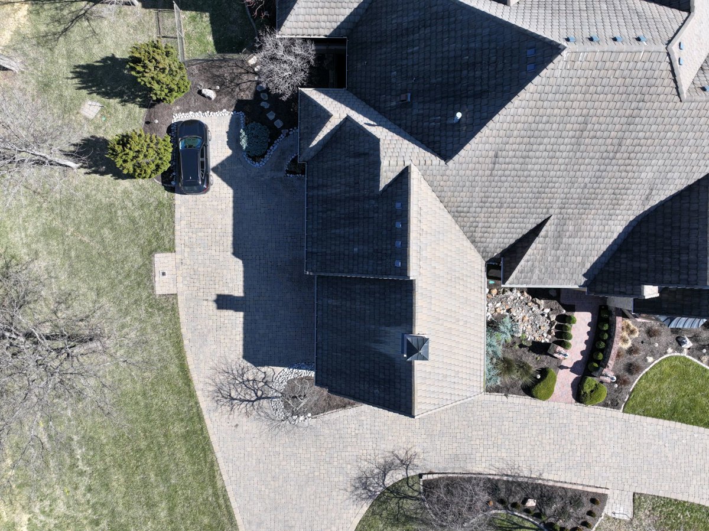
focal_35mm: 24
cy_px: 266
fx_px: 491
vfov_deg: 56.8
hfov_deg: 71.6
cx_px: 354
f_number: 2.8
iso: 100
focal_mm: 12.29
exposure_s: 1/1000
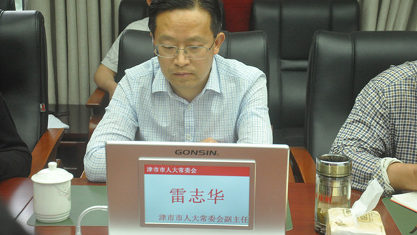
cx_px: 209
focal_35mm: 79
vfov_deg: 15.3
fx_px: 874
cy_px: 97
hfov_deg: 26.8
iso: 2200
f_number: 5
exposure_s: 1/125
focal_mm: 50
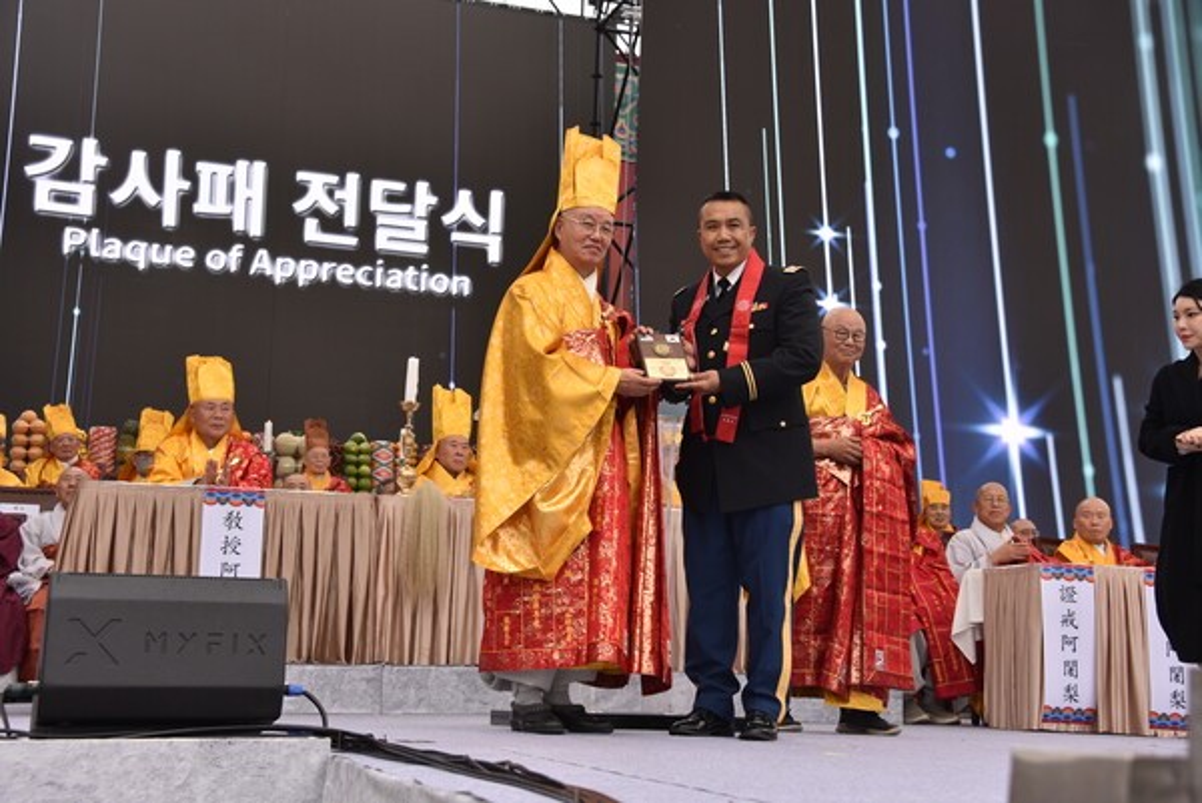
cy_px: 402
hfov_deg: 36.2
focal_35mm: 55
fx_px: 1838
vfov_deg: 24.7
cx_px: 601
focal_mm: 55
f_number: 7.1
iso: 400
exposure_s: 1/200
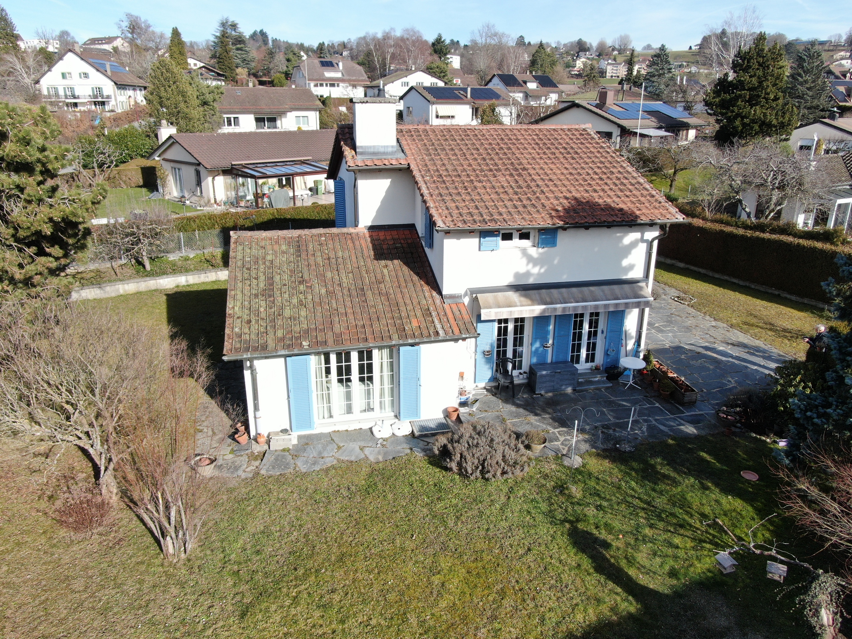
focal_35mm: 24
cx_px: 426
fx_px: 591
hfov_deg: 71.6
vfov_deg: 56.8
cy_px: 320
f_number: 2.8
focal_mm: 4.39
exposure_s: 1/800
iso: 100
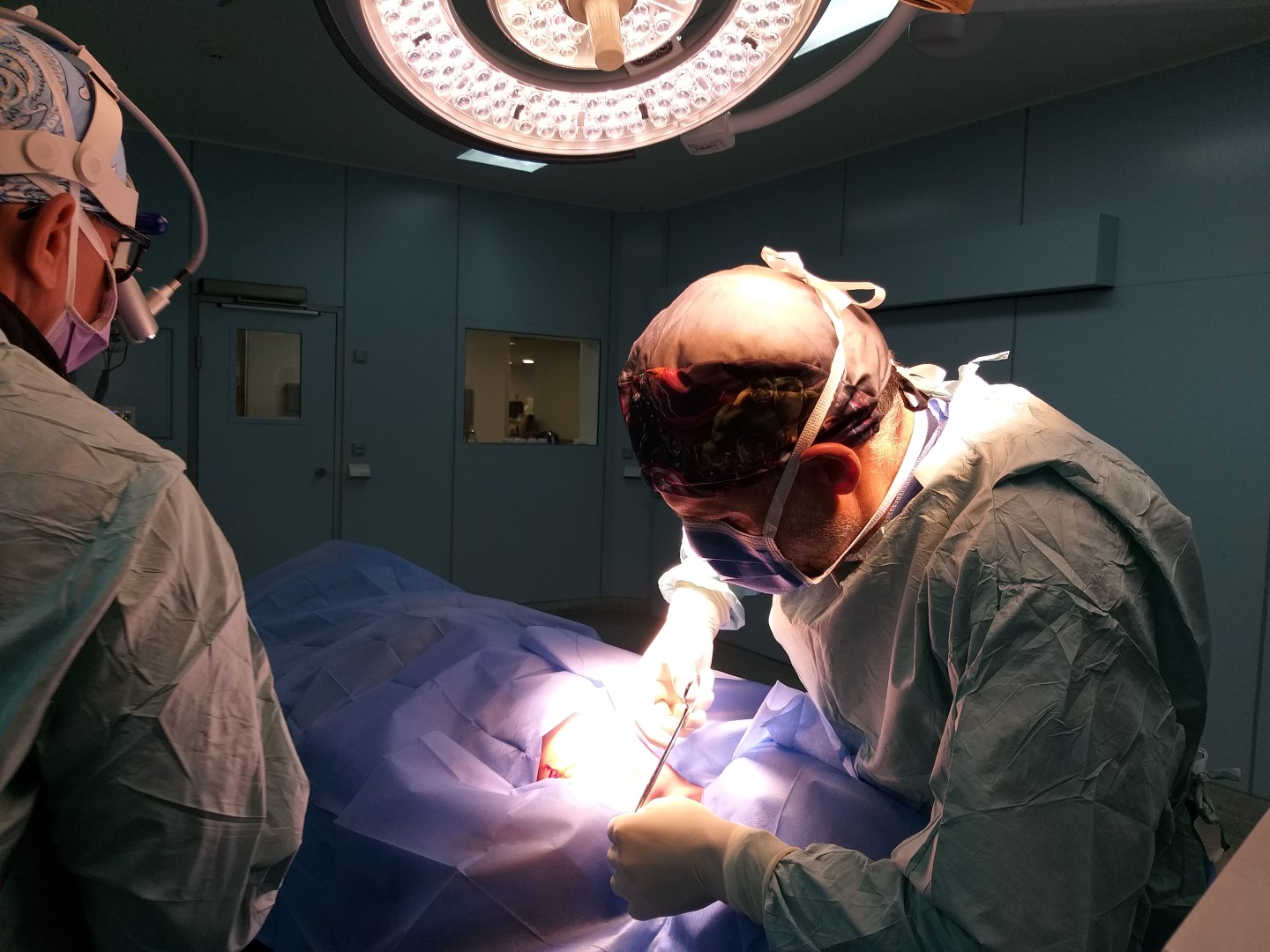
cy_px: 476
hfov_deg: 67.3
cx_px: 635
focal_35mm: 26
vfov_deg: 53.1
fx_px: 954
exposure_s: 1/129
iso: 40
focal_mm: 3.93
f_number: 1.7
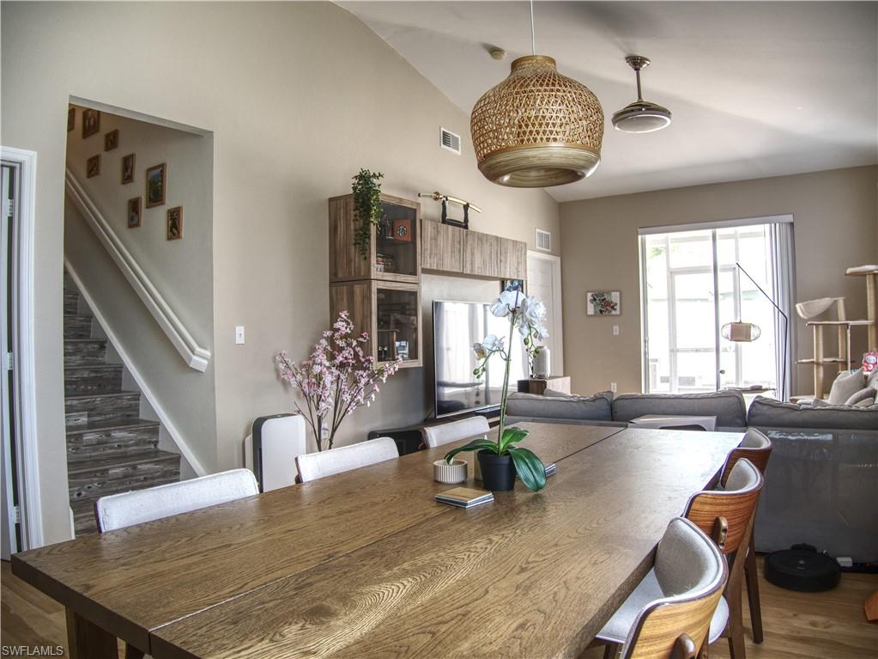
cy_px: 330
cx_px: 439
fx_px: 609
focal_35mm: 24
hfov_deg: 71.6
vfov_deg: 56.8
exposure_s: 1/60
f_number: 3.5
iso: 320
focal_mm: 12
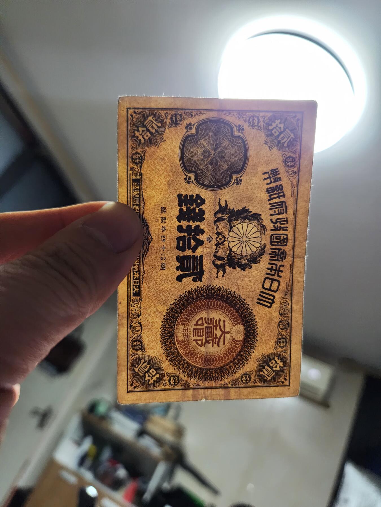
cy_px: 254
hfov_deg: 58.9
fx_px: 338
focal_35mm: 23
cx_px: 190
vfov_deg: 73.9
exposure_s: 1/100
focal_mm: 5.4
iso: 1000
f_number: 1.8
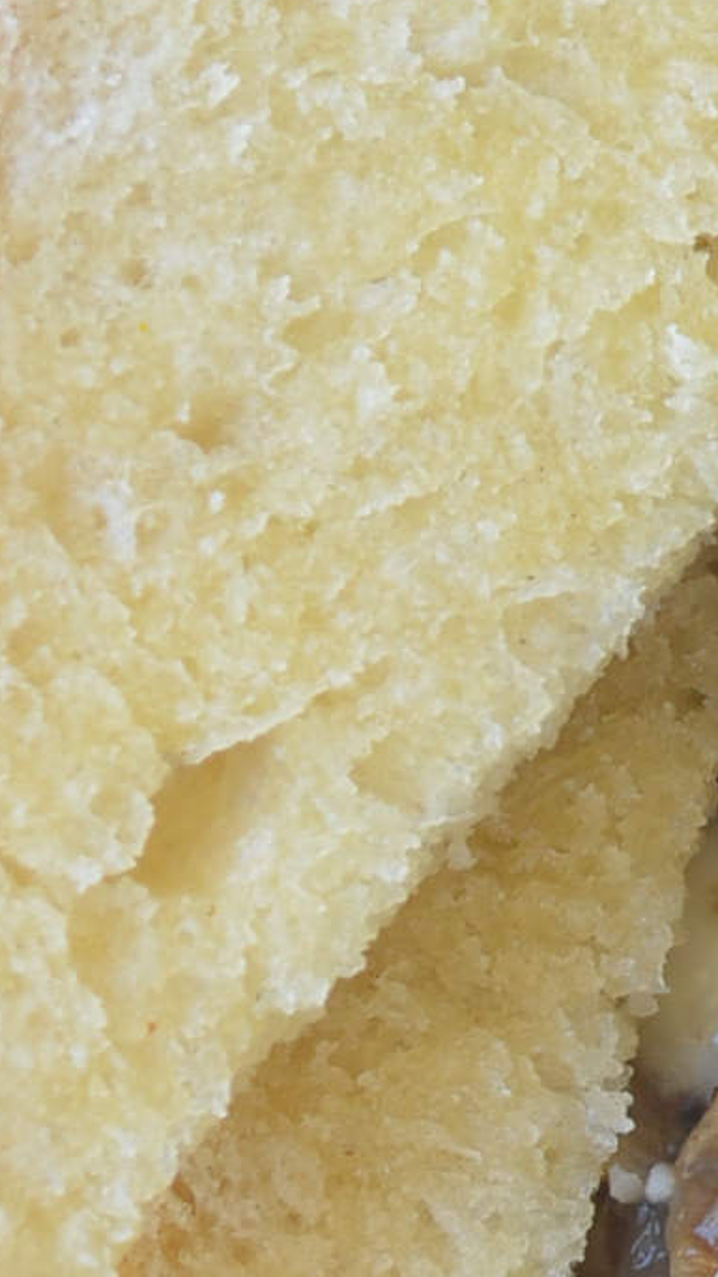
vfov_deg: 10.8
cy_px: 1157
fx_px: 6700
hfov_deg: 6.1
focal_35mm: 198
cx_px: 1094
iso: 400
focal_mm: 35
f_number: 6.3
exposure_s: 1/60
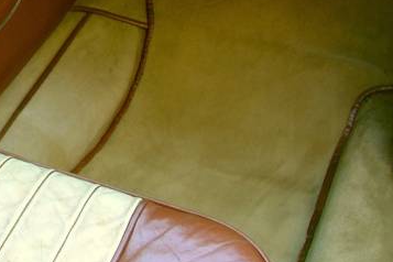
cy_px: -24
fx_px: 1081
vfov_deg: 13.6
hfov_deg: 18.8
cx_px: -149
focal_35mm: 99
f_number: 2.8
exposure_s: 1/18.7
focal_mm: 7.13
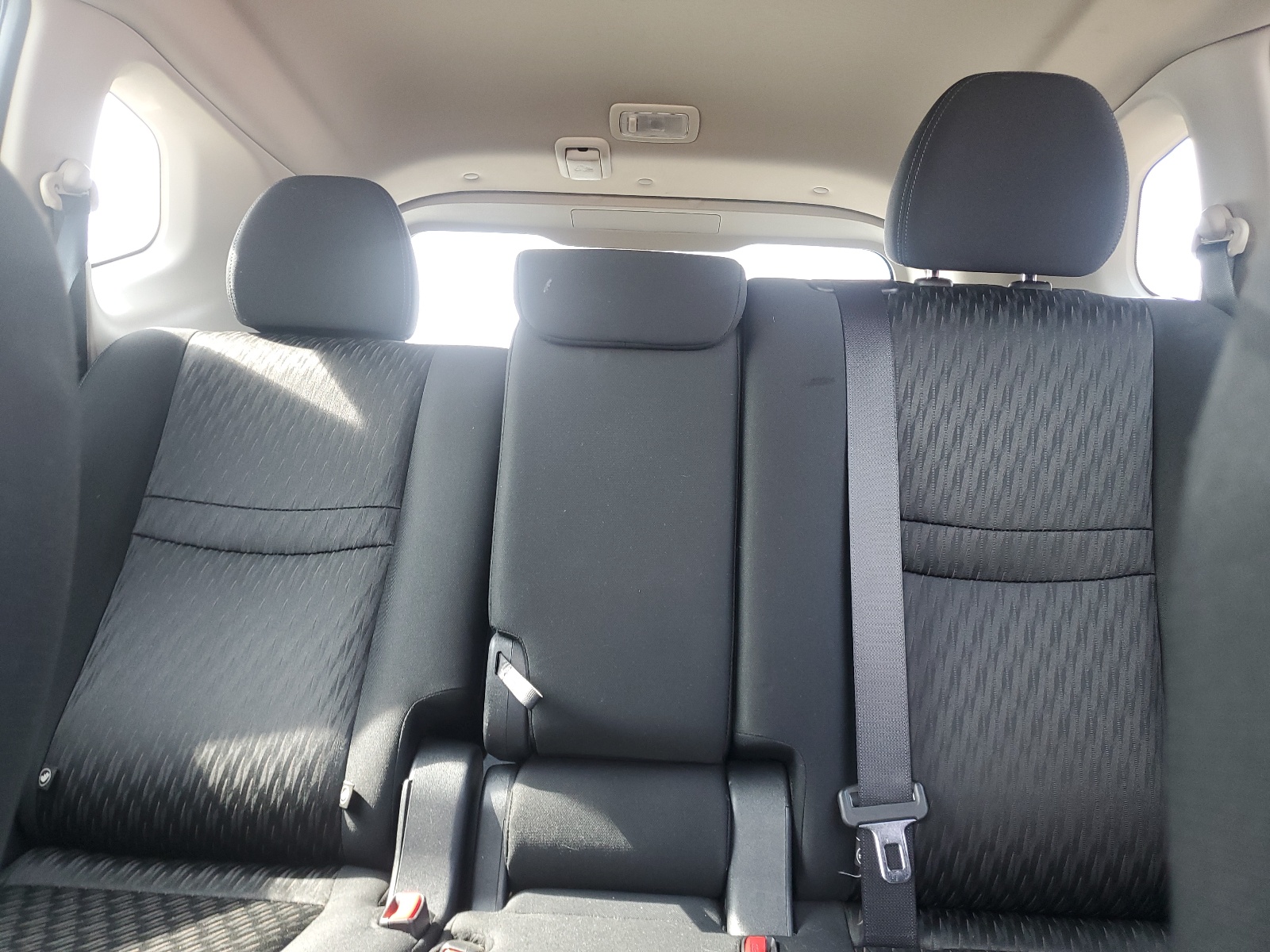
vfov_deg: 53.1
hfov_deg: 67.3
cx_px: 635
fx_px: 954
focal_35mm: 26
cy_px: 476
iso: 82
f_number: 1.5
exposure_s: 1/60.2
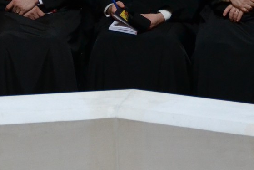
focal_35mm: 267
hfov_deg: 7.7
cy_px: -17
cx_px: 30
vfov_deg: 5.1
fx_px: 1884
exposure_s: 1/100
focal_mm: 52
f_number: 4.8
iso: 1600
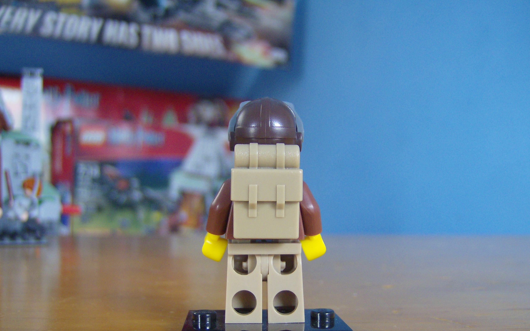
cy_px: 190
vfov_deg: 32.7
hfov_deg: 50.4
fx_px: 563
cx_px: 264
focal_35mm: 39
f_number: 2.8
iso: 200
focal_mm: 6
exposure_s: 1/14.4
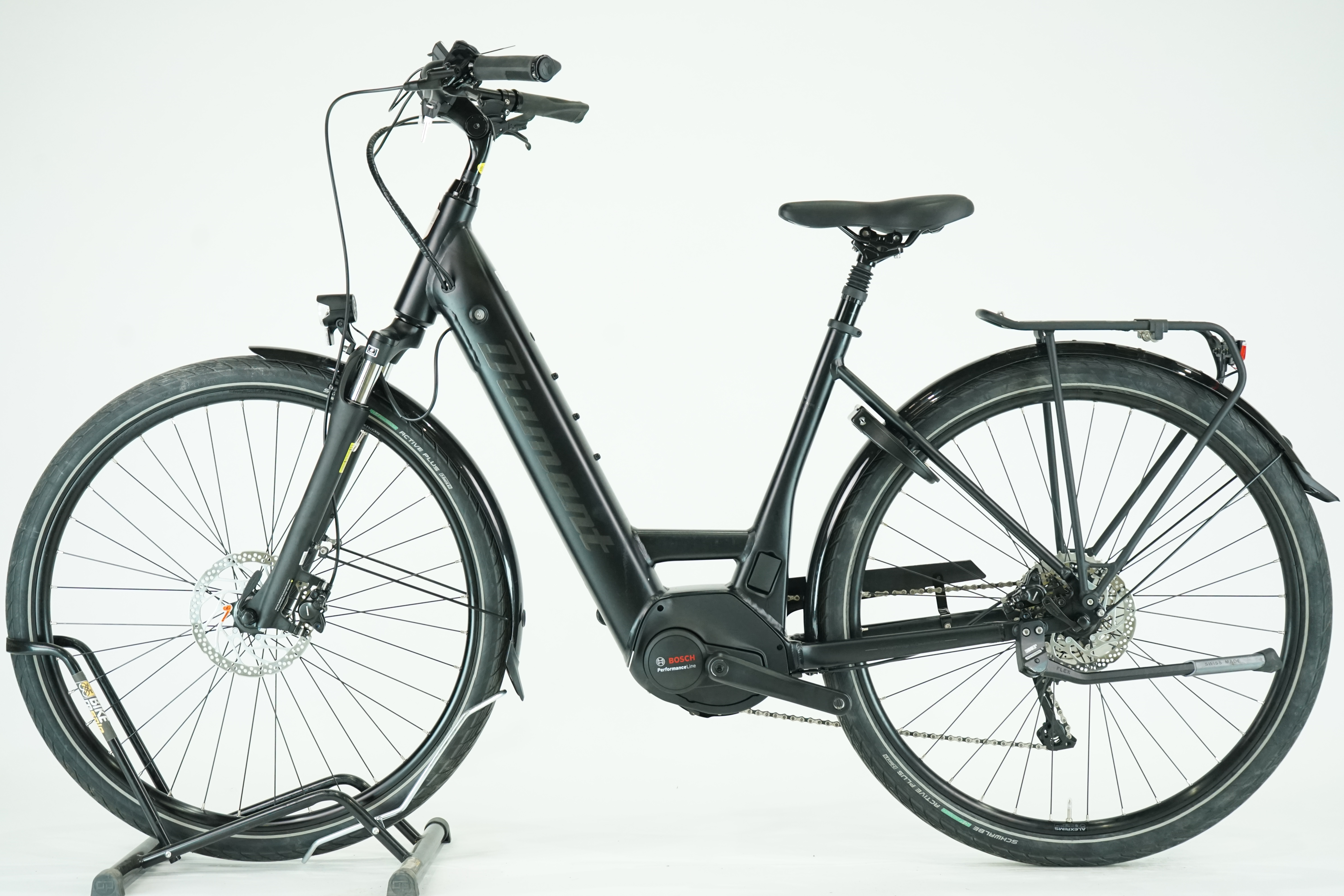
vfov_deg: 23.8
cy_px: 448
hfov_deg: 35.1
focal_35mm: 57
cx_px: 672
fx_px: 2128
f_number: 5
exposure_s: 1/200
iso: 2000
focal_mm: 57
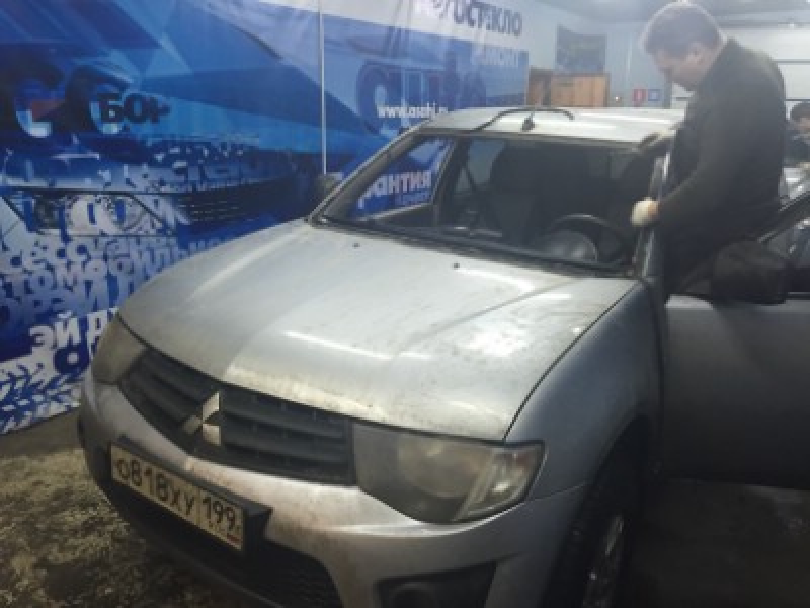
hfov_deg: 61.7
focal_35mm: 29
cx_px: 405
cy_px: 304
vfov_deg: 48.2
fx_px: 679
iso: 100
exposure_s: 1/33
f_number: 2.2
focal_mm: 4.15
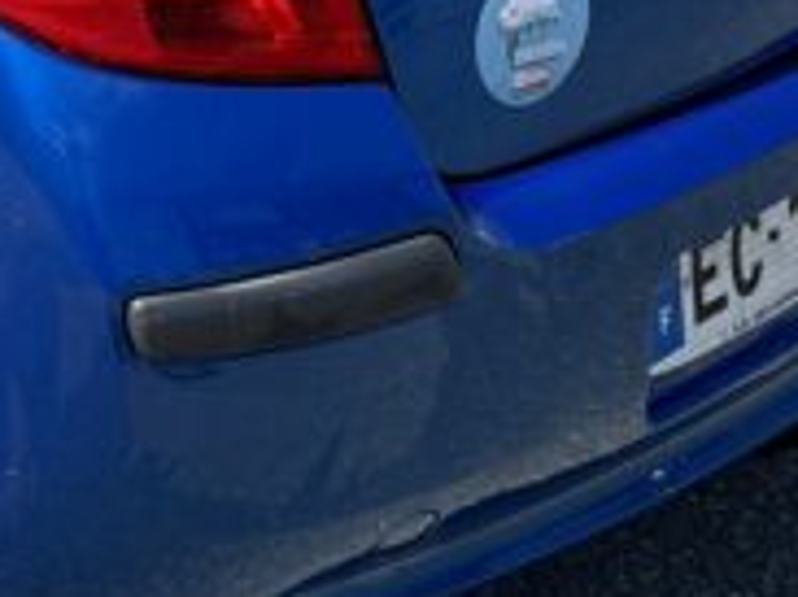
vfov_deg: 13.3
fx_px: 2419
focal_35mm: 105
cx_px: -39
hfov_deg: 18.2
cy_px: -275
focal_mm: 6.86
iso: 80
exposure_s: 1/3058
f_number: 1.78
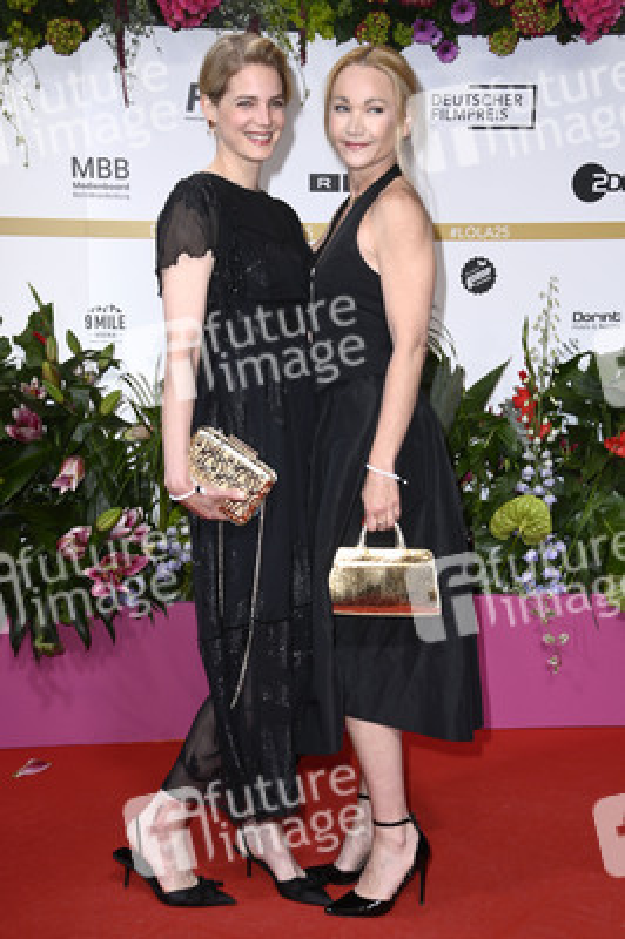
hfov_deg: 21.9
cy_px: 470
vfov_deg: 32.4
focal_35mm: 62
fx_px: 1617
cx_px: 312
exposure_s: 1/250
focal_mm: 62
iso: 500
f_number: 5.6
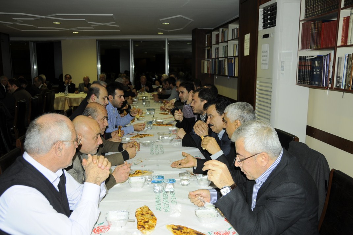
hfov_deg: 62.0
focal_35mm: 30
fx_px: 294
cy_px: 118
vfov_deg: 43.5
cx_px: 176
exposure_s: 1/30
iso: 200
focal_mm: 20
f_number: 3.5
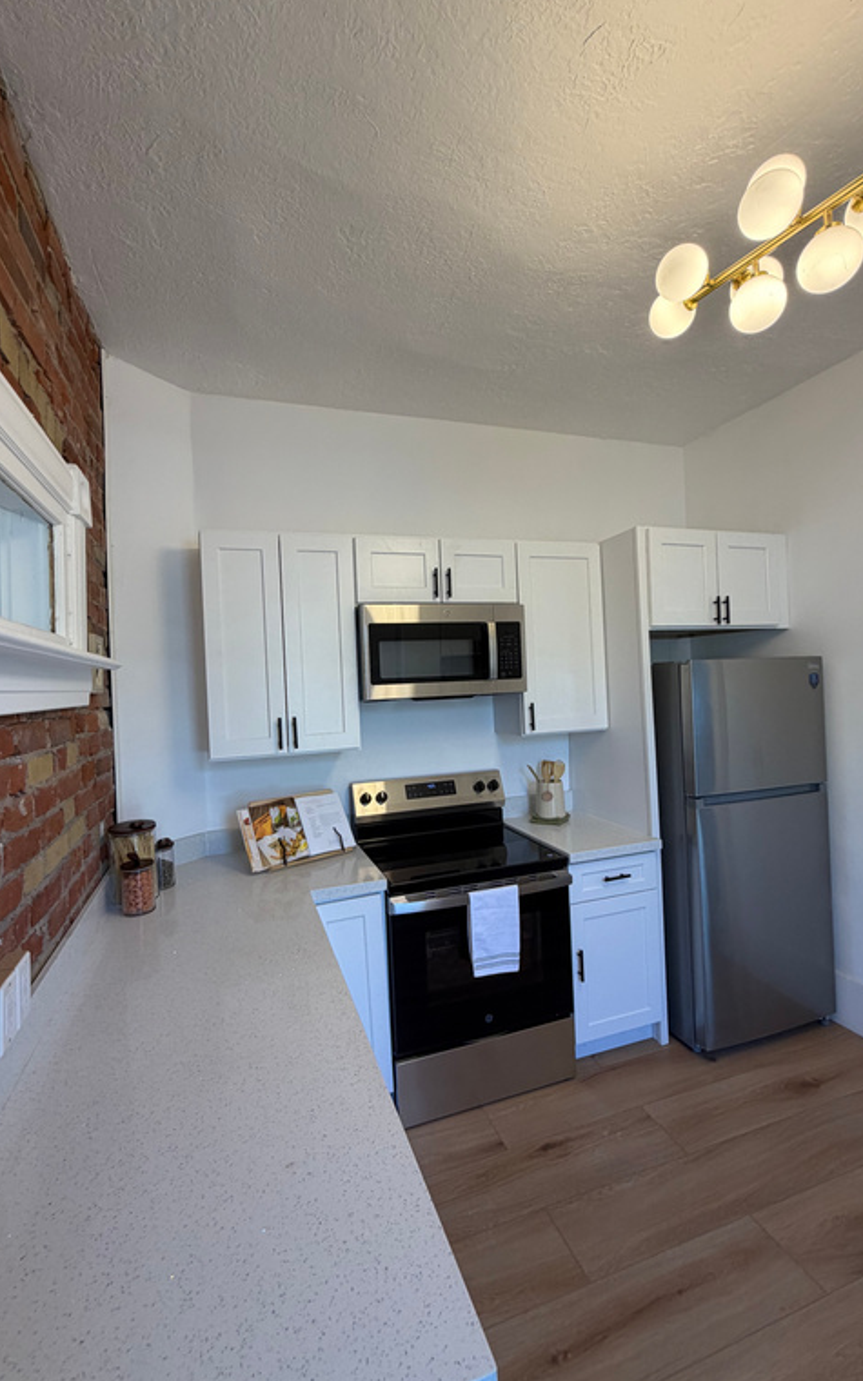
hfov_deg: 74.7
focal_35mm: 15
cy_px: 689
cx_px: 411
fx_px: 564
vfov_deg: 101.5
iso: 125
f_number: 2.2
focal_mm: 2.22
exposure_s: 1/121
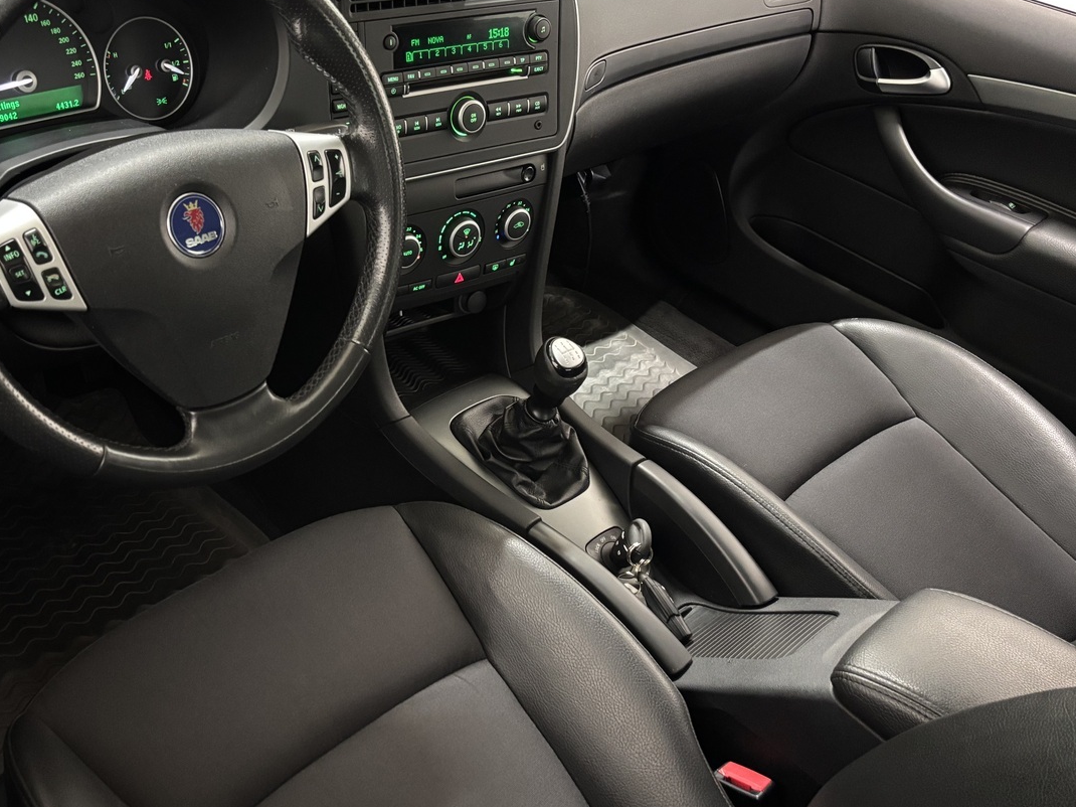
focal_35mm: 35
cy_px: 416
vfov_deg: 40.7
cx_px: 398
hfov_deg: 52.0
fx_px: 1088
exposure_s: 1/20
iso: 1000
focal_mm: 5.96
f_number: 1.6
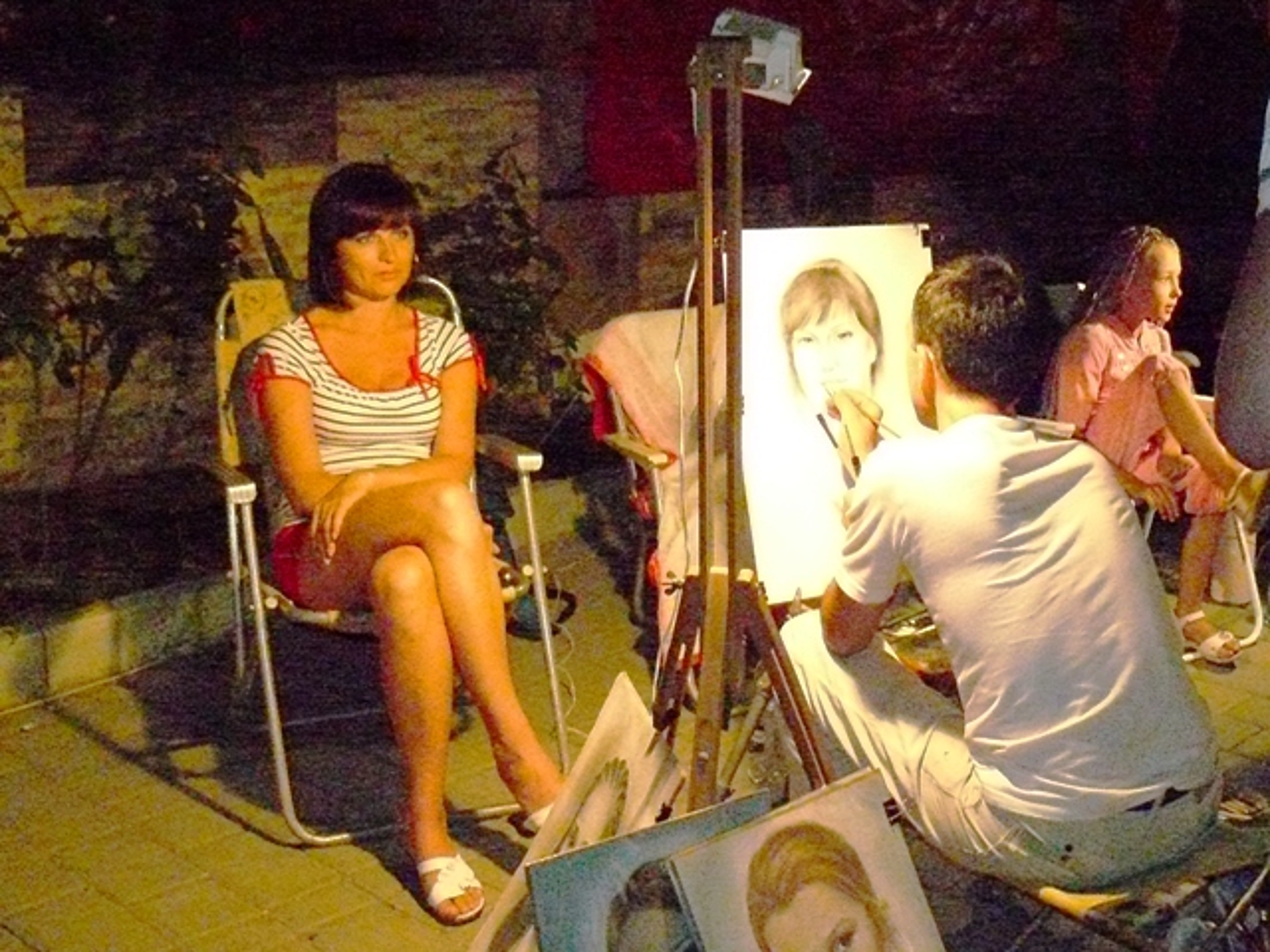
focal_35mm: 36
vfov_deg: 39.7
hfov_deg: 51.4
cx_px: 635
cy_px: 476
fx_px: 1321
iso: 1250
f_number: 2.8
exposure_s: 1/40
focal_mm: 6
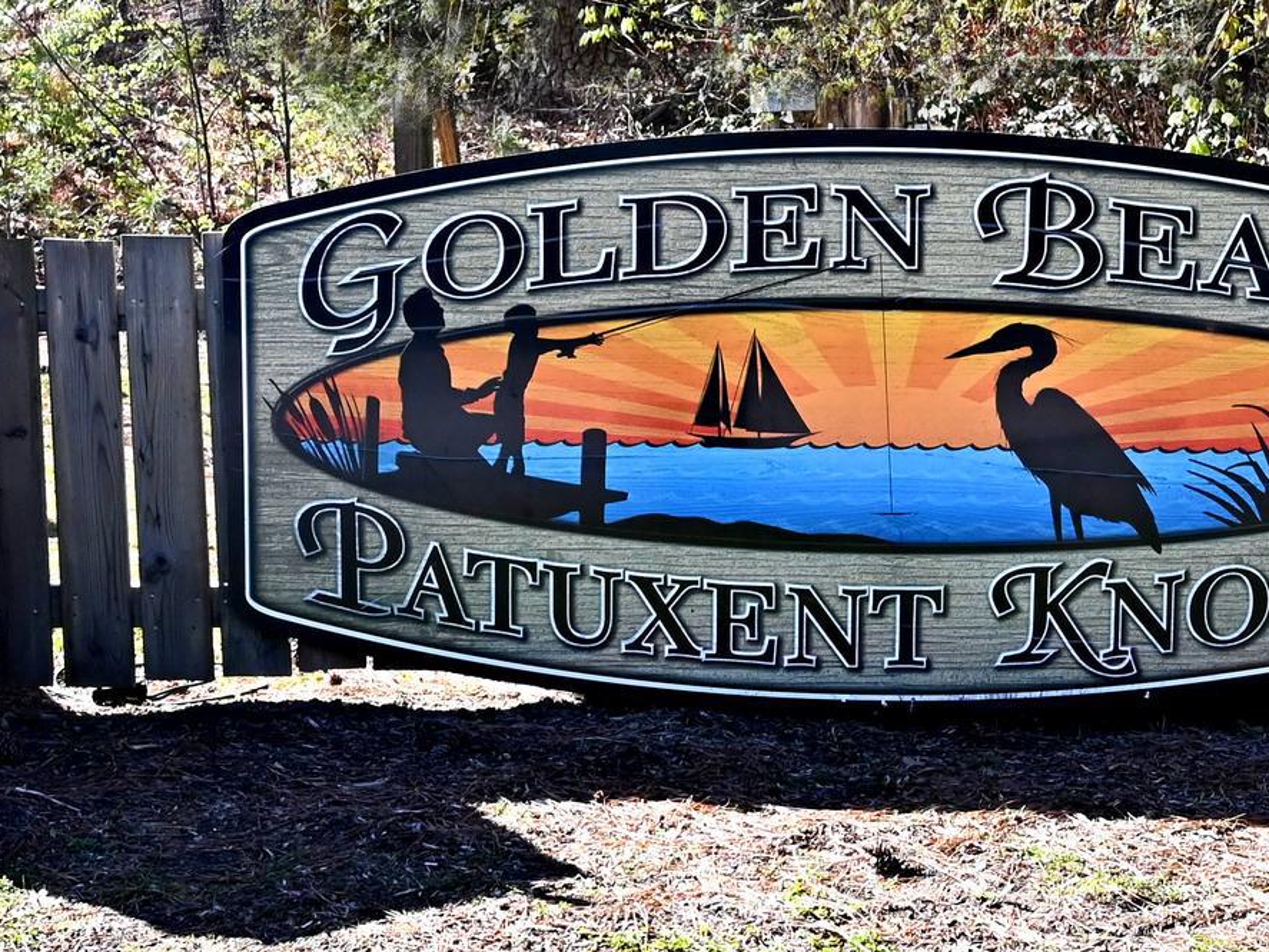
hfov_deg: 27.0
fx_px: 2604
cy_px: 540
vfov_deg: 20.7
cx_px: 953
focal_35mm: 71
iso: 1000
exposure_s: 1/400
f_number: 10
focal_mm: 21.5
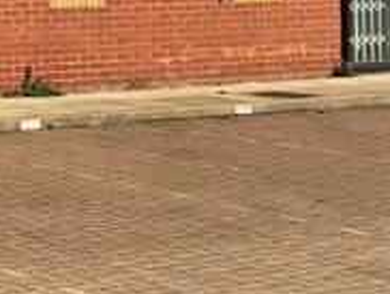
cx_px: -448
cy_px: -75
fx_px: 1523
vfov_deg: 10.8
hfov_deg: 12.4
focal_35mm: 135
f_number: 1.78
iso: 80
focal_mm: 6.76
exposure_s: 1/6410
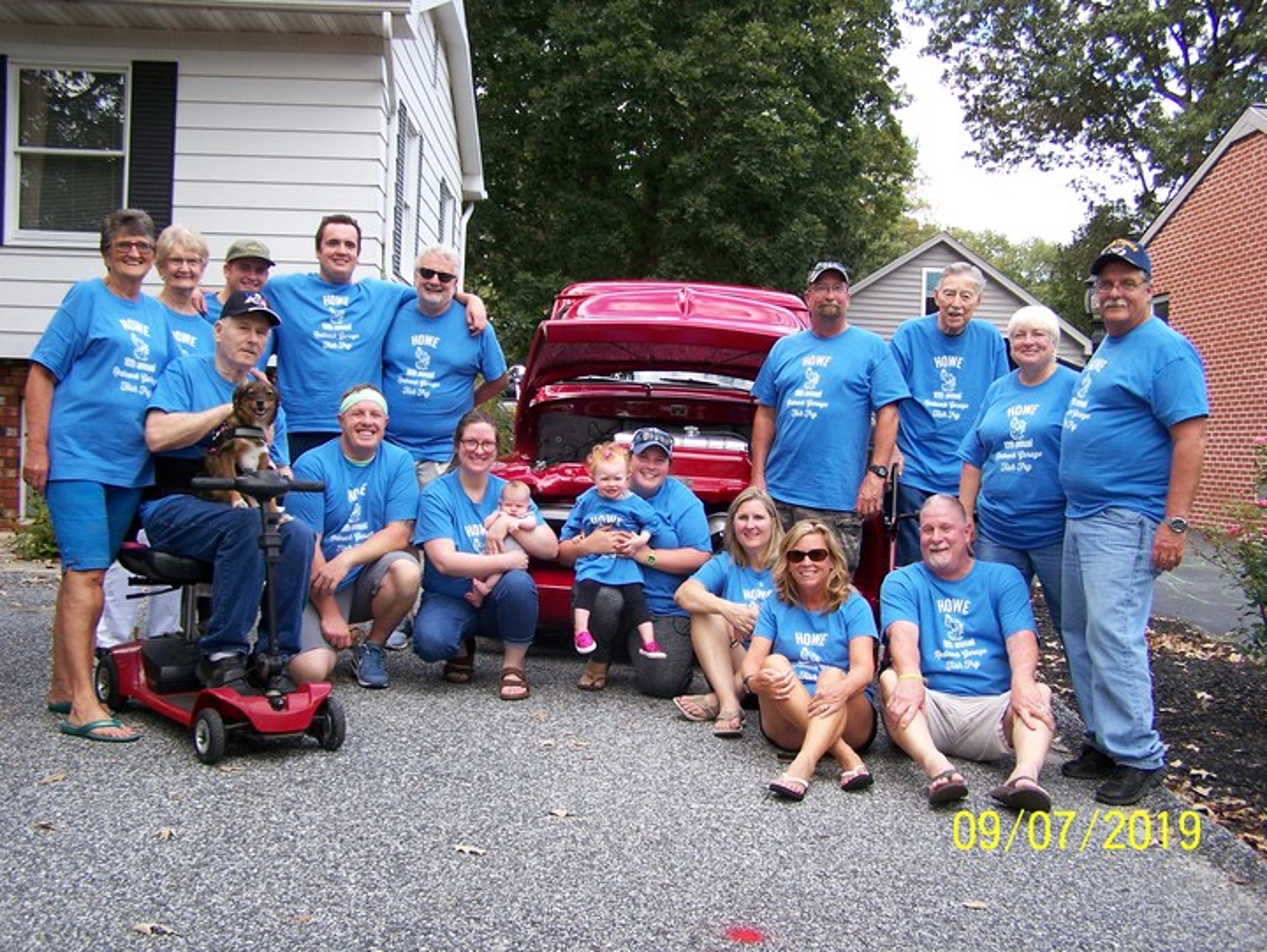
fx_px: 1392
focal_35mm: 38
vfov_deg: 37.8
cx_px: 634
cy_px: 476
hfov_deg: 48.9
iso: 80
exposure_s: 1/160
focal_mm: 6.3
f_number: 2.8
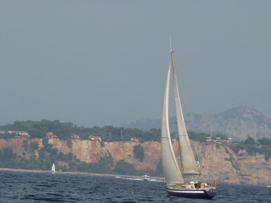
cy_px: 120
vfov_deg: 2.7
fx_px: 4243
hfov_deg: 3.7
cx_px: 113
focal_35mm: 542
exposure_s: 1/800
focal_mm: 47
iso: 100
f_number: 4.9
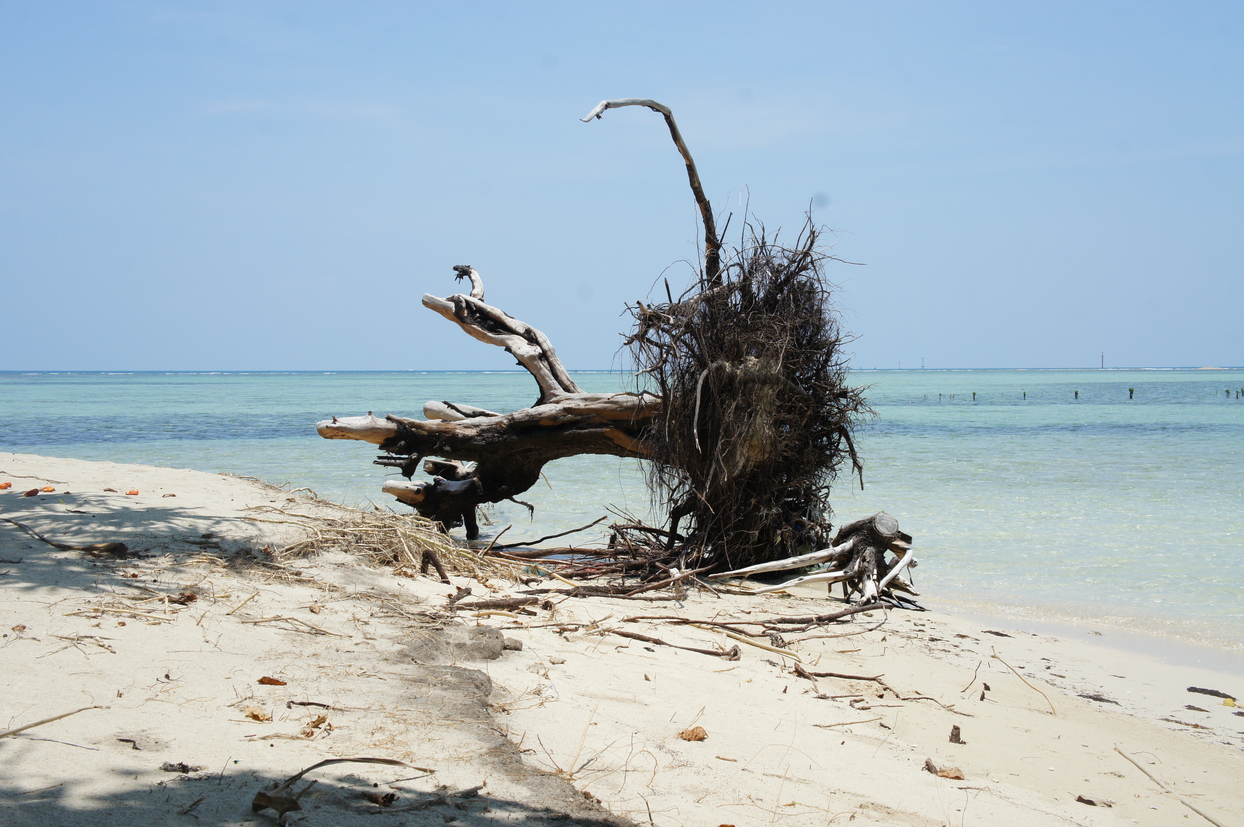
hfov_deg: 43.6
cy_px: 414
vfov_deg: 29.8
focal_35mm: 45
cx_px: 622
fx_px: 1554
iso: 200
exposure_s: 1/320
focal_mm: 30
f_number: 13
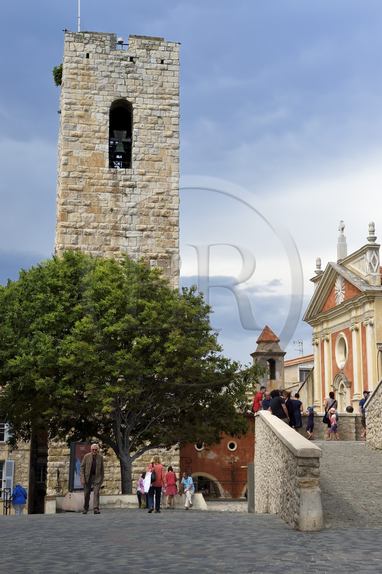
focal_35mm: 56
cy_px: 287
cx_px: 191
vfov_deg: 35.7
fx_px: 893
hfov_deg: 24.2
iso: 200
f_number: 11
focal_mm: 56
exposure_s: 1/250
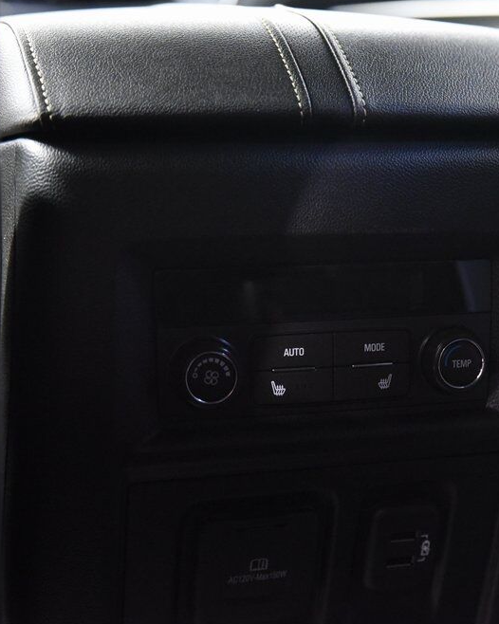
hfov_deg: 20.2
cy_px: 318
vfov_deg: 25.1
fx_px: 1404
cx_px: 277
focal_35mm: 76
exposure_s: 1/15
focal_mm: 52
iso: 10000
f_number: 4
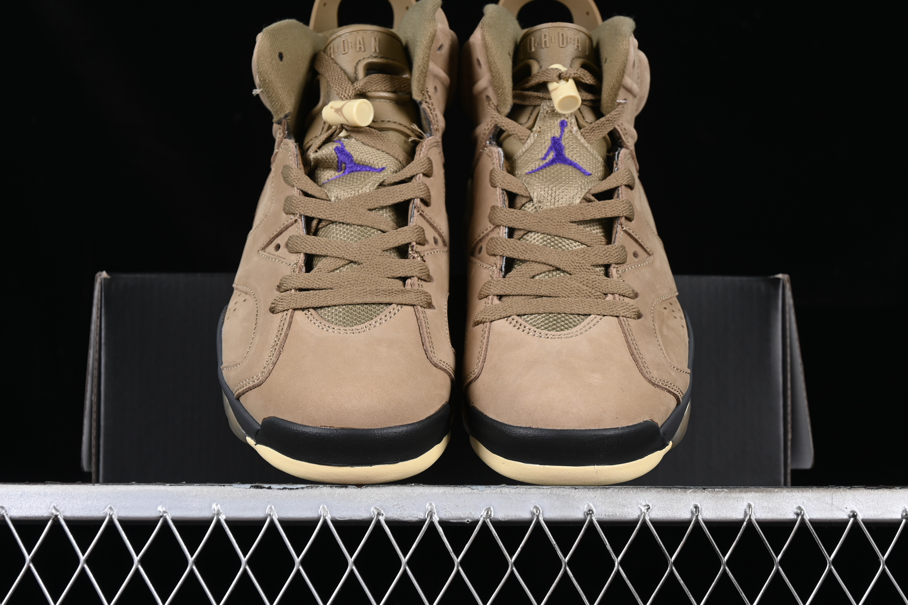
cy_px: 302
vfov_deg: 18.2
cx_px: 454
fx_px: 1892
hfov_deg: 27.0
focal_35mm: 75
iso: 160
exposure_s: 1/60
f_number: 6.3
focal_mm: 50
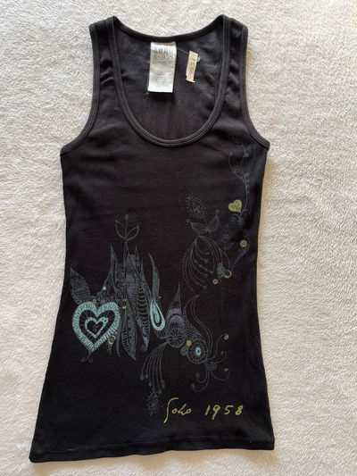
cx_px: 178
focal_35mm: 26
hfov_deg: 53.1
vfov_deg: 67.3
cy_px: 238
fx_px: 357
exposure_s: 1/121
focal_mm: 5.1
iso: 80
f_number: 1.6
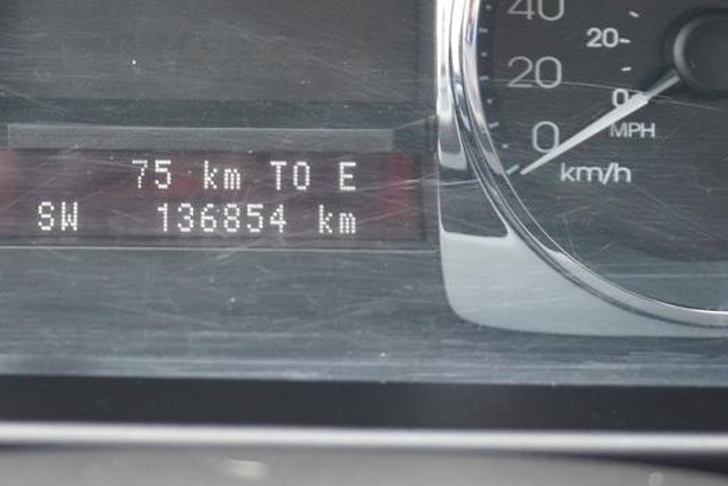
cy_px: -54
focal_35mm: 106
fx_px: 2149
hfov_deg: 19.1
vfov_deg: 12.7
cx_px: 189
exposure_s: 1/60
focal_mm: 29
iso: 1250
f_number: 4.5
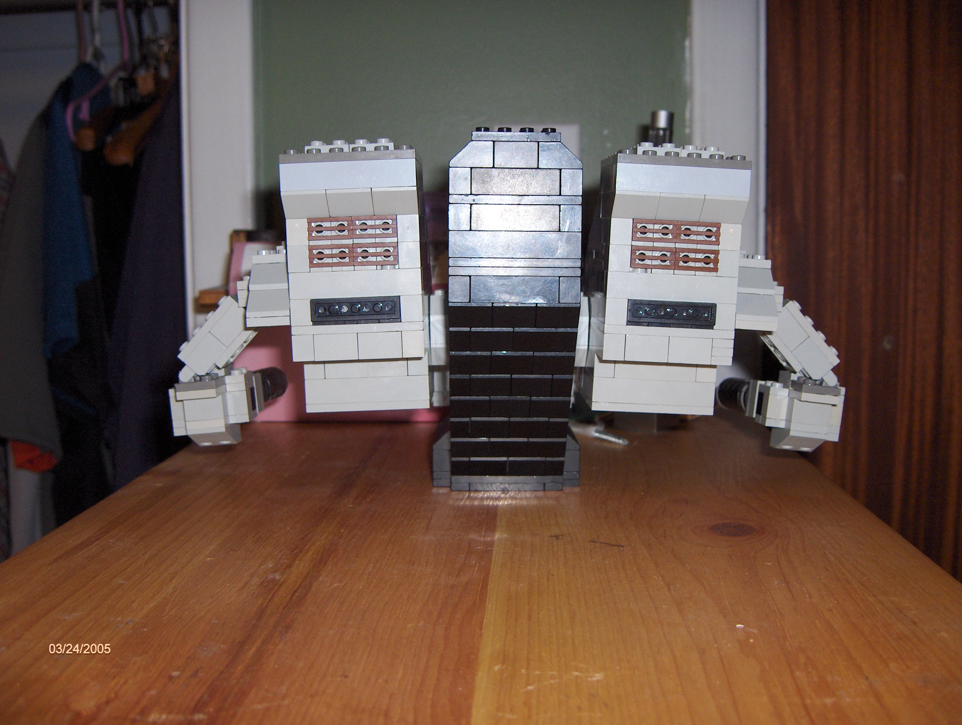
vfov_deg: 36.9
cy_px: 362
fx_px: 1085
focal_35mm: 39
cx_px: 481
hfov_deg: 47.8
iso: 100
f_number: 2.8
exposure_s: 1/60
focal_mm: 8
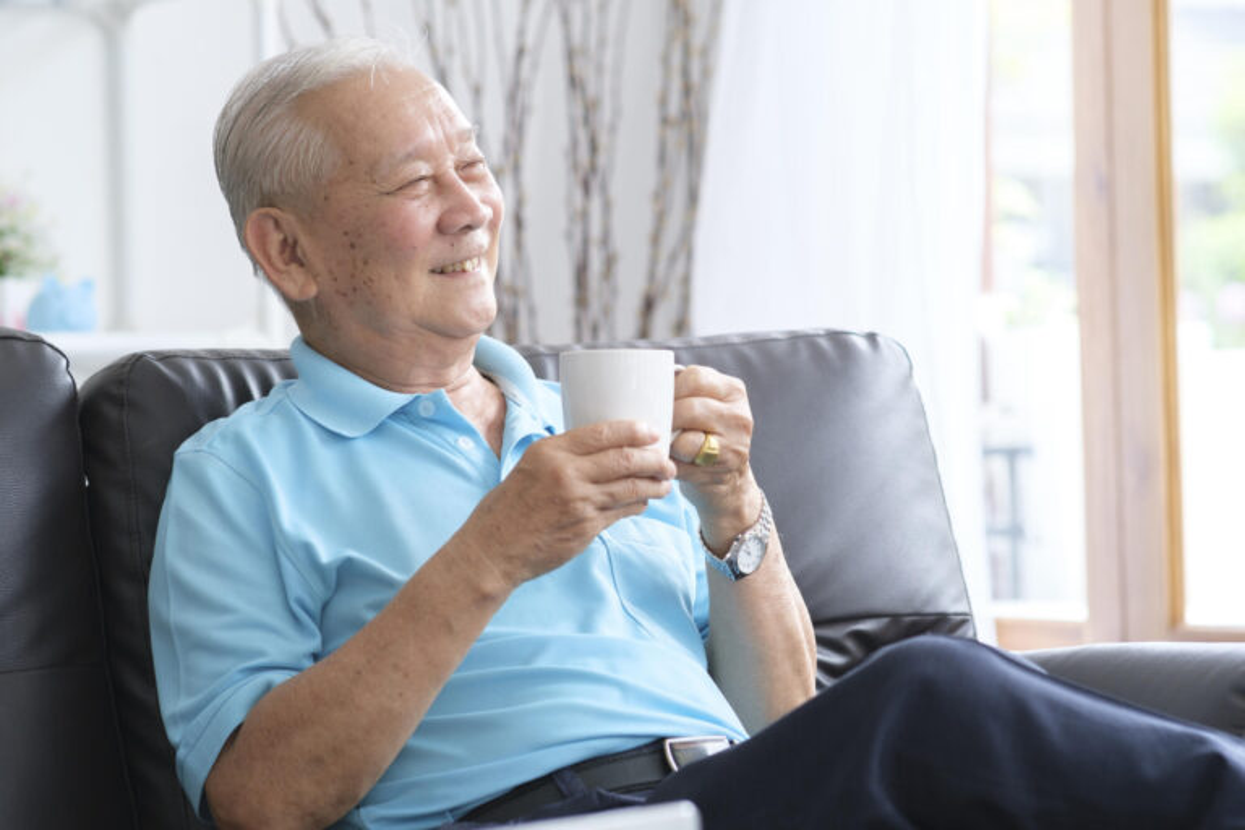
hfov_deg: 16.0
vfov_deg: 10.7
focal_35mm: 128
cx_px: 622
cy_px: 415
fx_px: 4426
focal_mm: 85
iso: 200
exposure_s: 1/160
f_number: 3.2
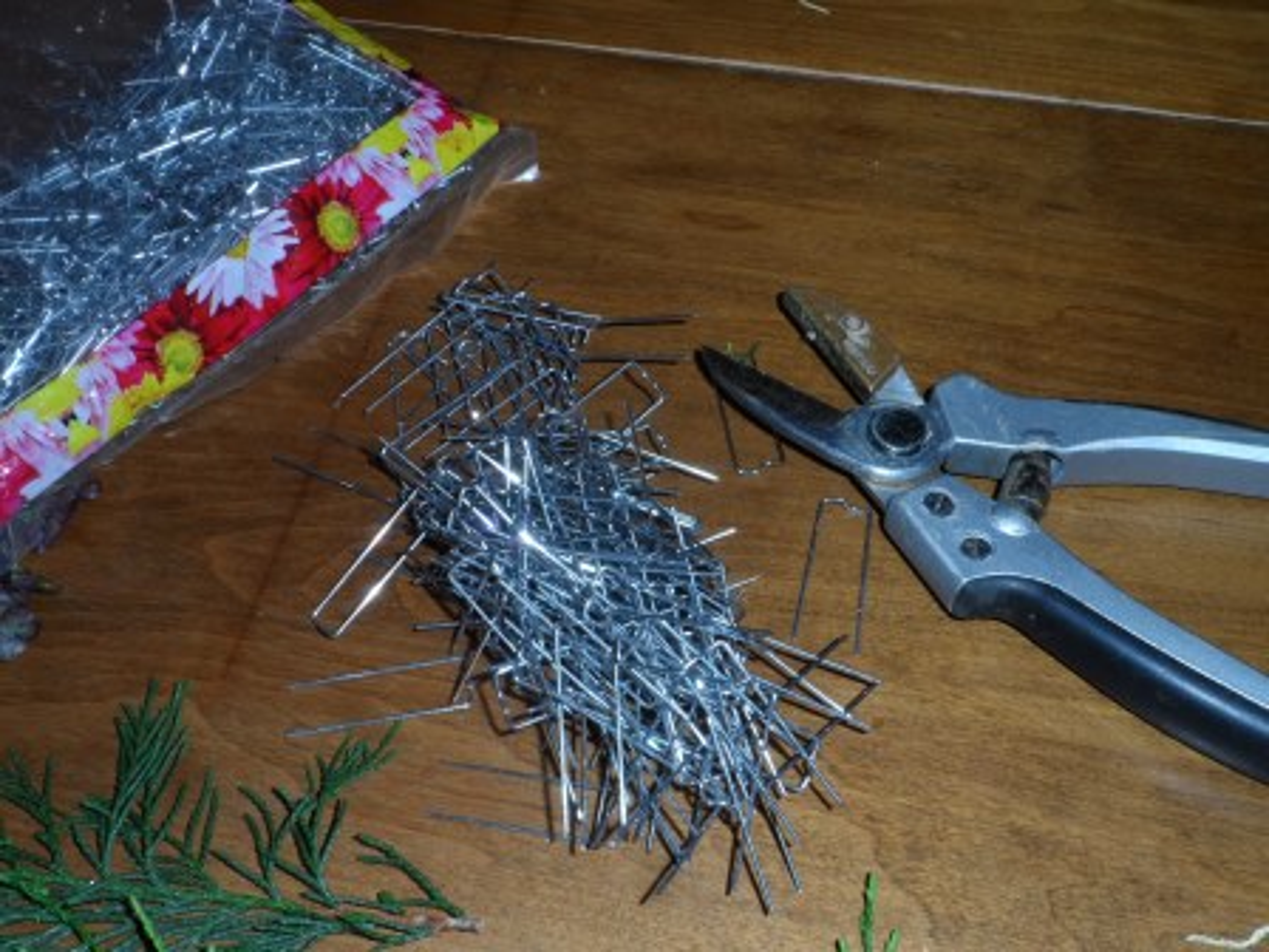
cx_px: 634
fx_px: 1503
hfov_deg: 45.8
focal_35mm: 41
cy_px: 476
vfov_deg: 35.1
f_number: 7.4
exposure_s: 1/15
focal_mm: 6.8
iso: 100
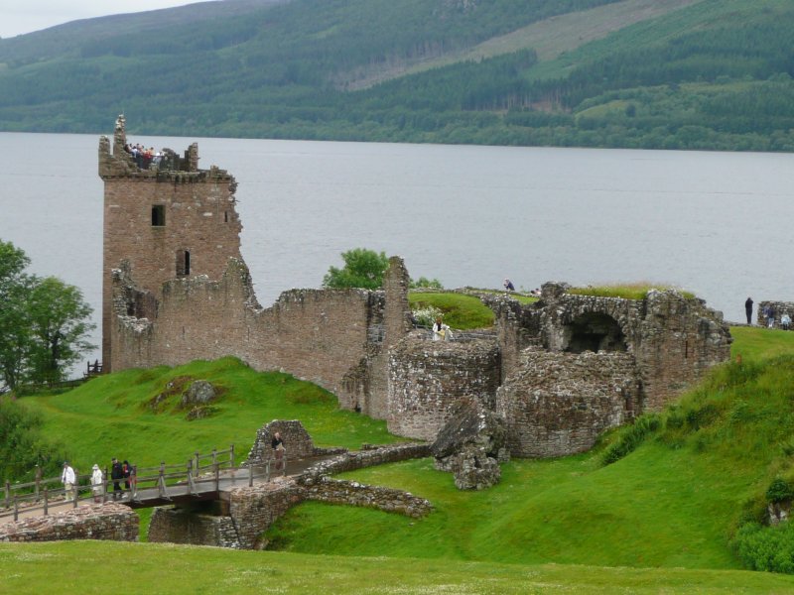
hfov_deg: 19.4
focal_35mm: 101
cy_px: 298
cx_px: 397
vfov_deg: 14.6
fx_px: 2317
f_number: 4.7
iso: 100
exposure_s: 1/125
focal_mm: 13.7
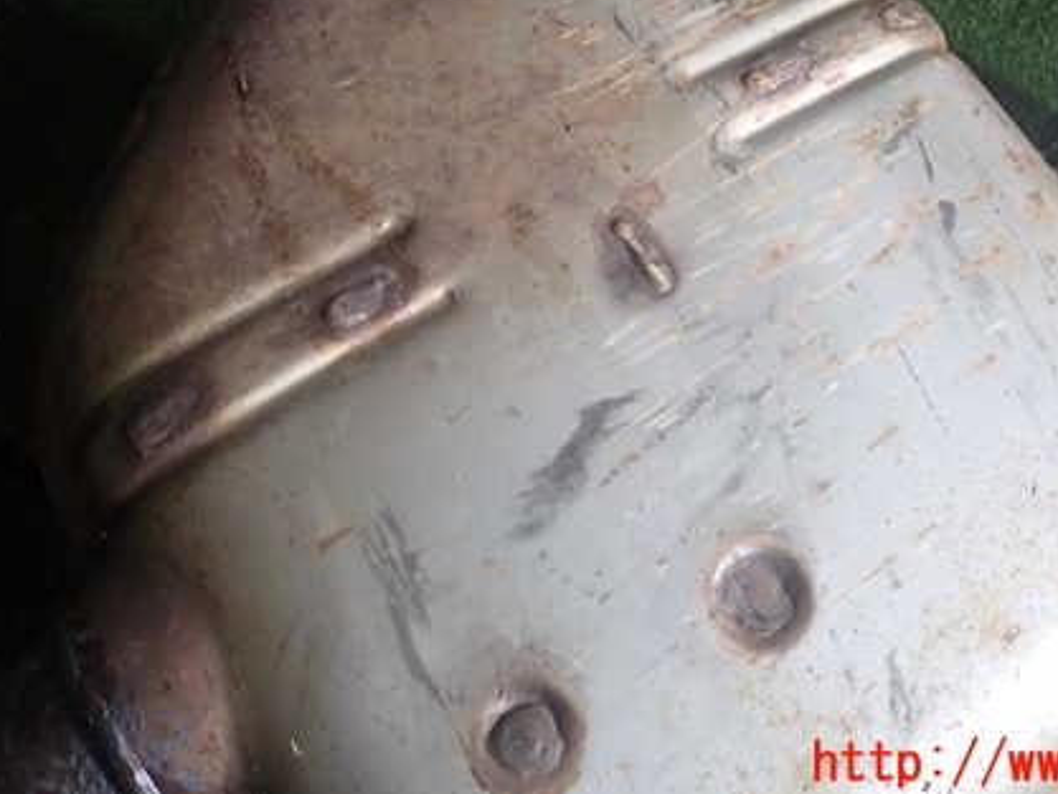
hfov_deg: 51.1
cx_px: 624
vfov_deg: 38.9
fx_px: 1101
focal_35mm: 36
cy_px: 226
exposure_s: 1/40
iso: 200
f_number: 2
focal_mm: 4.5
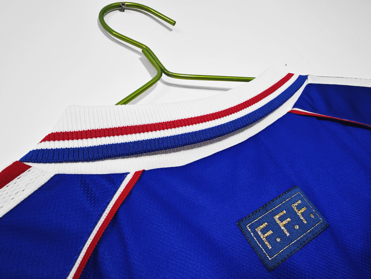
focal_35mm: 23
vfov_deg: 58.9
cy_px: 140
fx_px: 247
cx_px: 186
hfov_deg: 73.9
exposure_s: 1/60
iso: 143
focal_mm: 2.59
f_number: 2.2
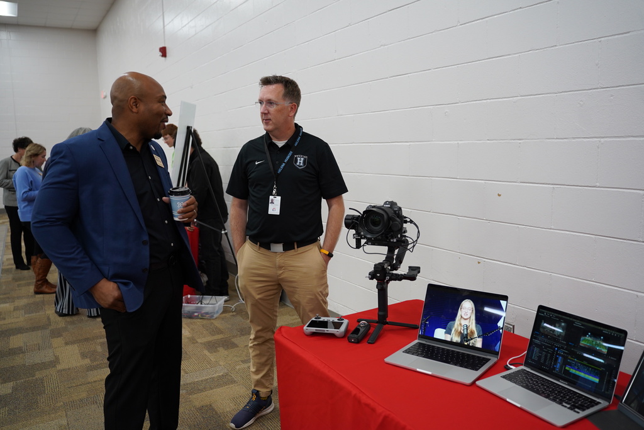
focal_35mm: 28
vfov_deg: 46.4
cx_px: 322
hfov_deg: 65.5
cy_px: 215
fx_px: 501
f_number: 2.8
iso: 800
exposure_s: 1/160
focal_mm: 28
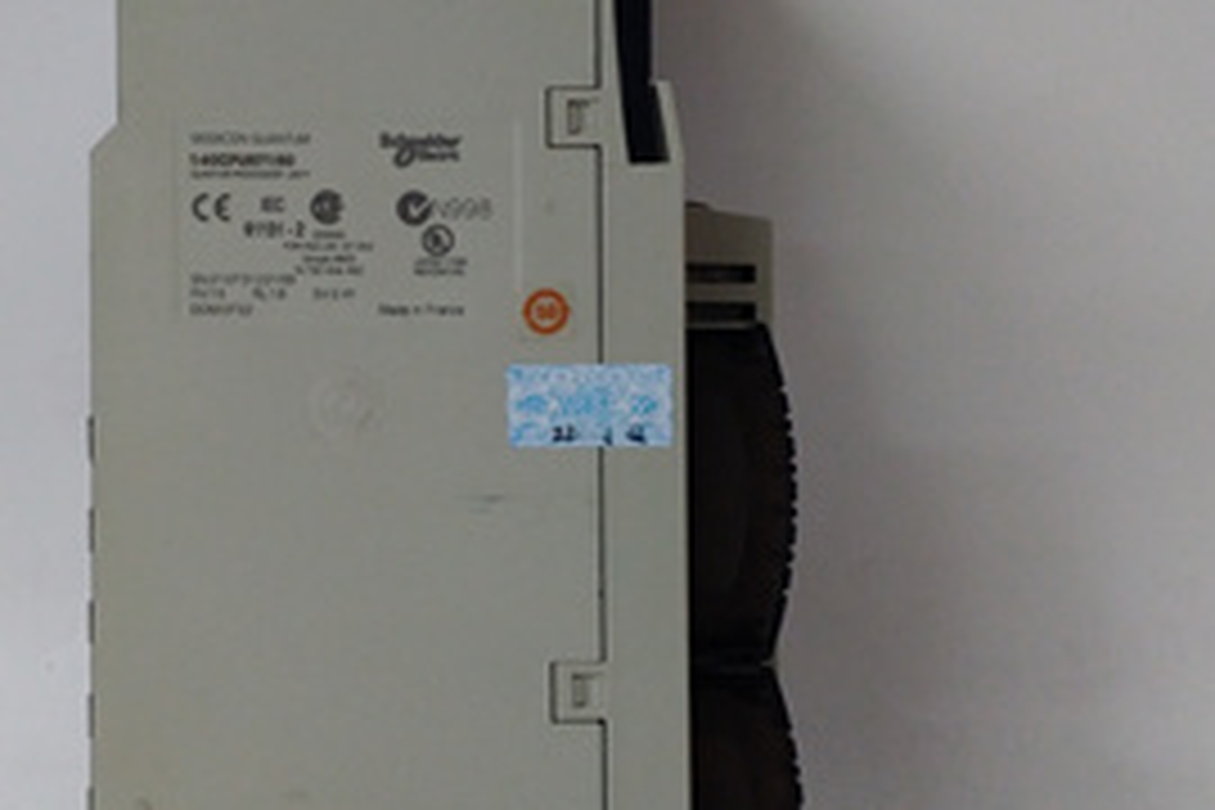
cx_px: 441
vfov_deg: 26.0
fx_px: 1755
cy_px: 412
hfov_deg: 37.9
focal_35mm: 52
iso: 312
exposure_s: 1/33
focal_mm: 3.79
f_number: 2
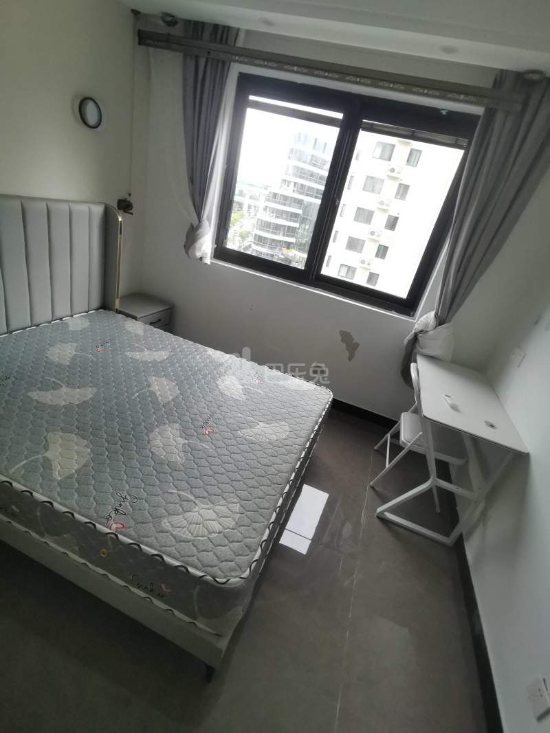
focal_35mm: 17
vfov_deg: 91.0
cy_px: 366
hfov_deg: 74.7
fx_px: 360
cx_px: 275
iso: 125
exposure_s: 1/50
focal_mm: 2.23
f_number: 2.2
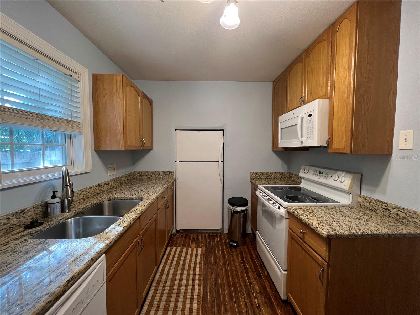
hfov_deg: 106.2
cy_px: 158
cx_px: 210
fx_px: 158
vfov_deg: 89.9
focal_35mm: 13
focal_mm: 1.57
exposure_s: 1/60
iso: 250
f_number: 1.8
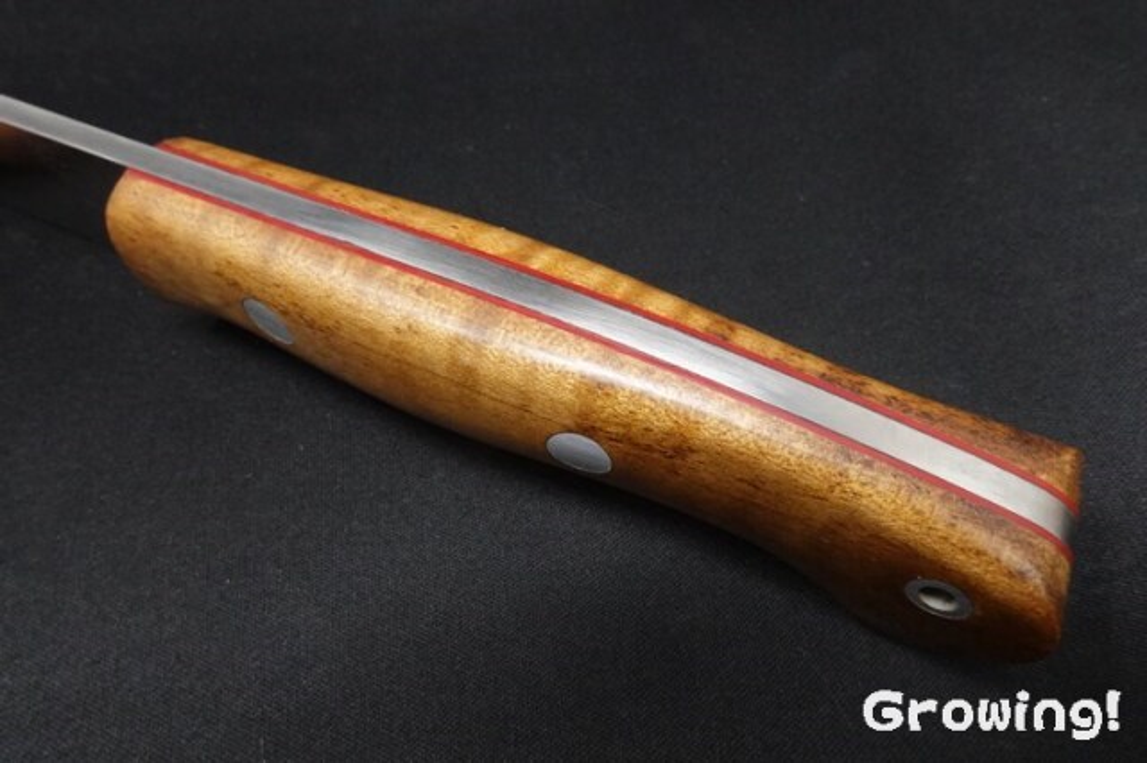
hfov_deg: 73.8
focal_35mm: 24
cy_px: 382
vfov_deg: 53.1
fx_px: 764
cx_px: 574
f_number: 11
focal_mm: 9
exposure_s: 1/30
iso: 2000
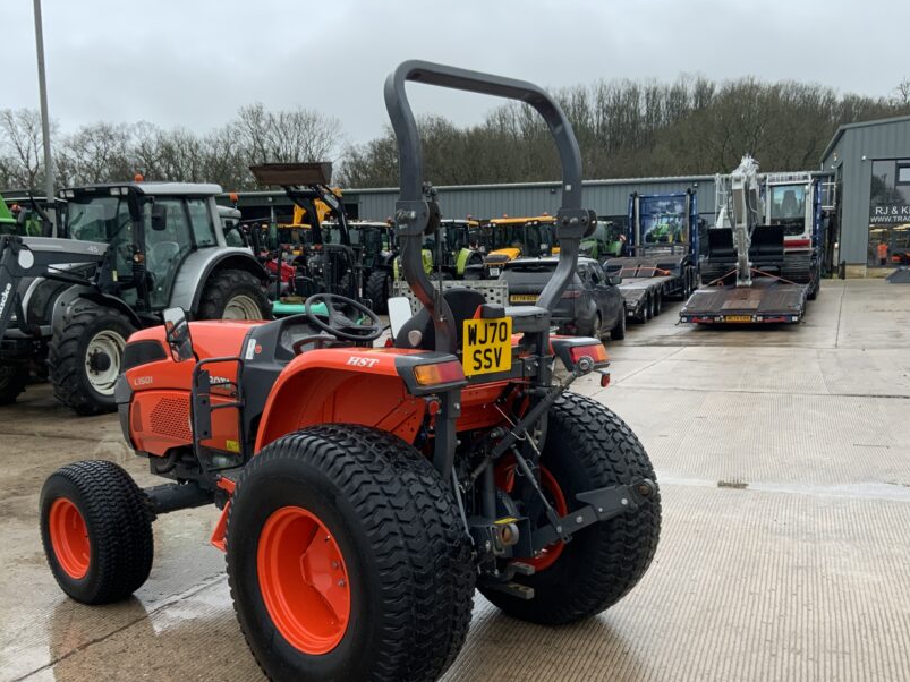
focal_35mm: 37
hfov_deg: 50.1
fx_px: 973
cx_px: 452
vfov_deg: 38.5
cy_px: 412
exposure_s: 1/122
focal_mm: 3
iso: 32
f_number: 1.8
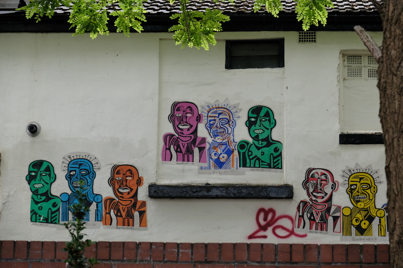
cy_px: 134
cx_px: 202
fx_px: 1176
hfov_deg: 19.5
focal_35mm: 105
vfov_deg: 13.0
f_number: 4.5
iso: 250
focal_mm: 70
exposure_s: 1/210
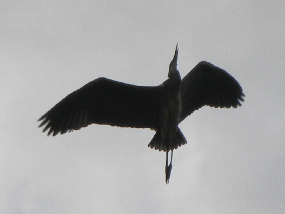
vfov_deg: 12.0
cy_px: 107
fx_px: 1013
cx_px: 142
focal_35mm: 123
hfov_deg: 16.0
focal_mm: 22.1
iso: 96
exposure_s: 1/438
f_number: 5.5
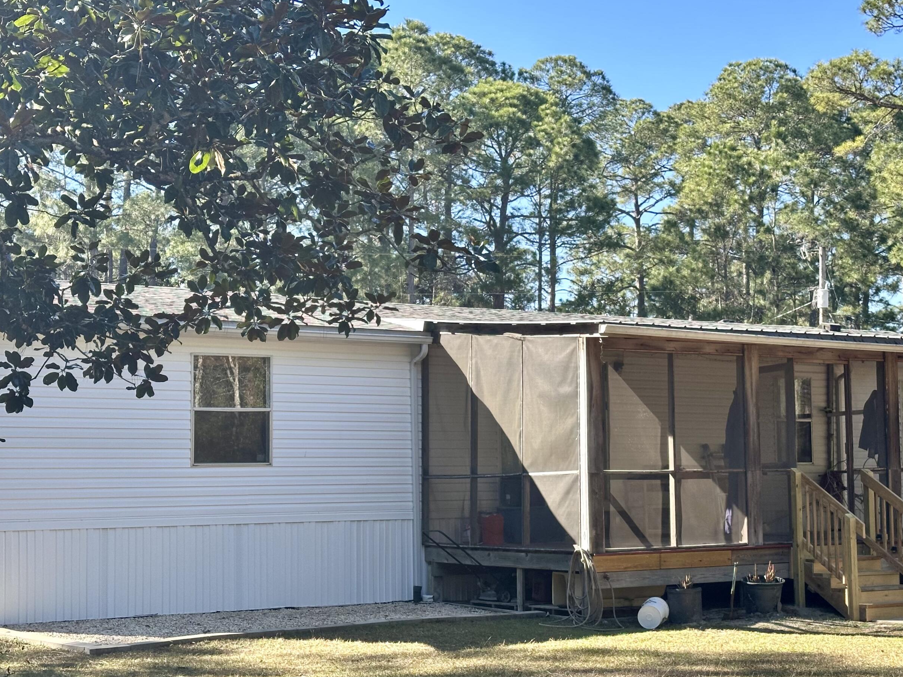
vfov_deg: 24.4
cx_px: 545
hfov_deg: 32.1
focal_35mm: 60
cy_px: 405
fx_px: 1565
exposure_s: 1/773
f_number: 1.78
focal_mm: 6.86
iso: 64
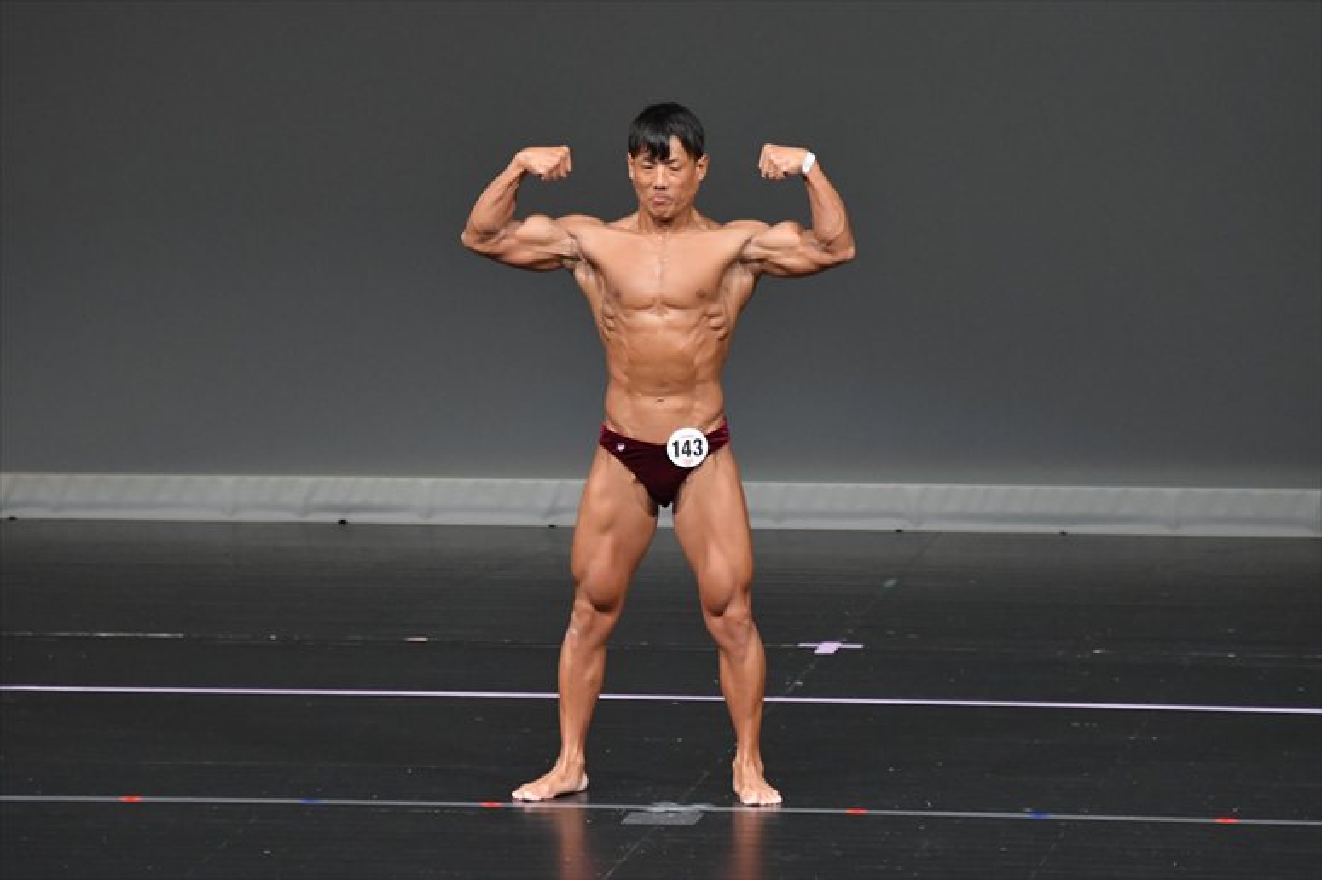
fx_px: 11562
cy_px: 440
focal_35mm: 315
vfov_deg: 4.4
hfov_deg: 6.5
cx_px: 661
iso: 4000
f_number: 5.6
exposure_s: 1/400
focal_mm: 210
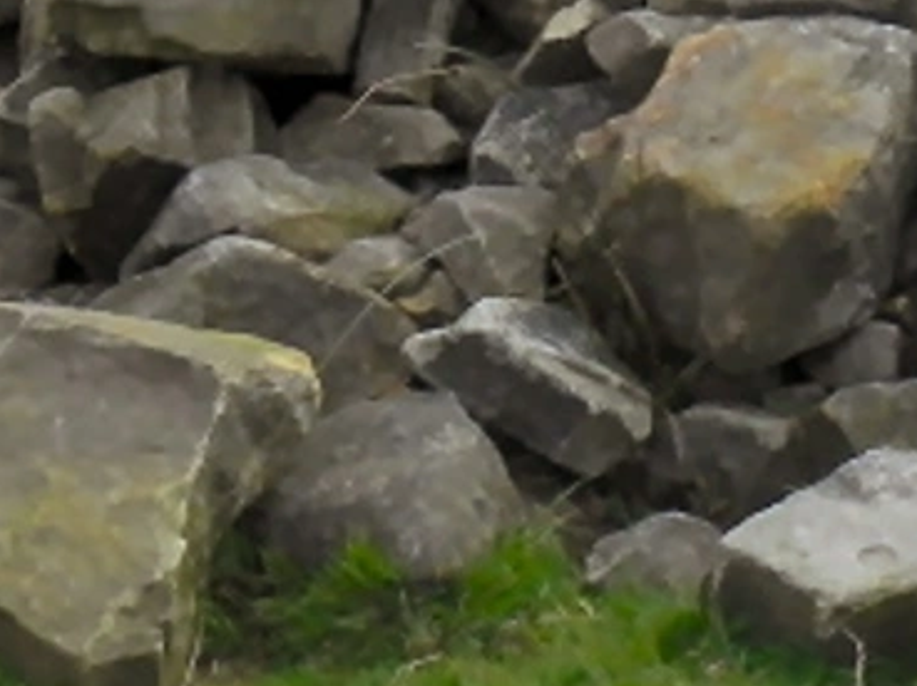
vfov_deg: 5.0
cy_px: -557
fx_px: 7754
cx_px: 1188
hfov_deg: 6.7
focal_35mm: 293
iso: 160
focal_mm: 13.4
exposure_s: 1/333
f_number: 6.3
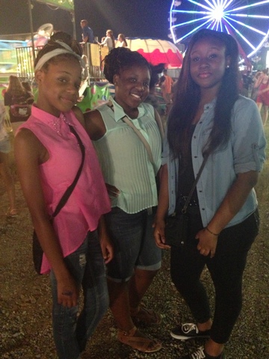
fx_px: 342
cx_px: 134
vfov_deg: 55.4
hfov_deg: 42.9
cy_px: 180
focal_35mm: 33
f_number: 2.4
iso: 800
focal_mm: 4.13
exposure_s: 1/15
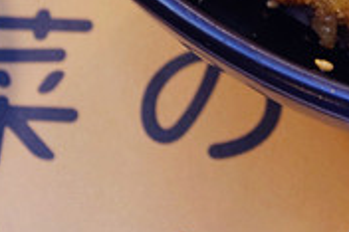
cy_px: -201
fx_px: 1191
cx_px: 147
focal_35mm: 123
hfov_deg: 16.7
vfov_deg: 10.4
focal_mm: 10
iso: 400
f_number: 4
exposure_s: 1/20
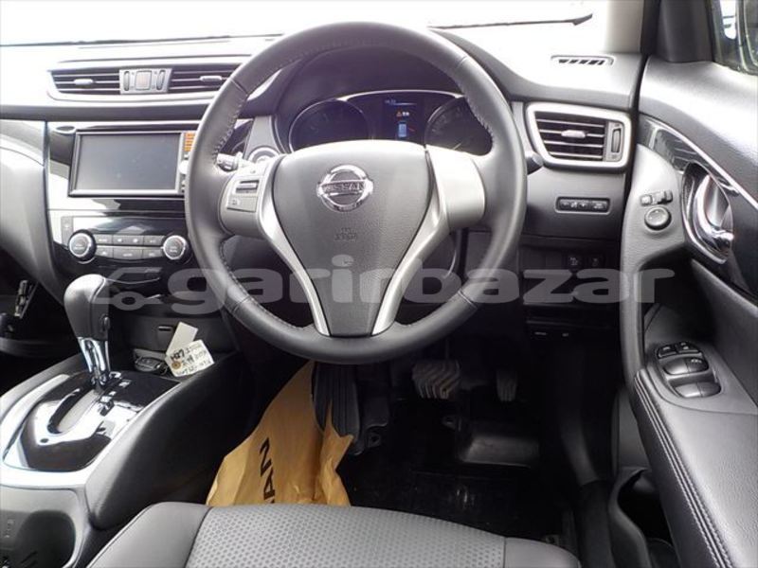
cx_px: 379
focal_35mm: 30
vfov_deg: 46.8
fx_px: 657
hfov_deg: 60.0
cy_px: 284
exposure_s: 1/30
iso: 125
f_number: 3.3
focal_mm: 4.1
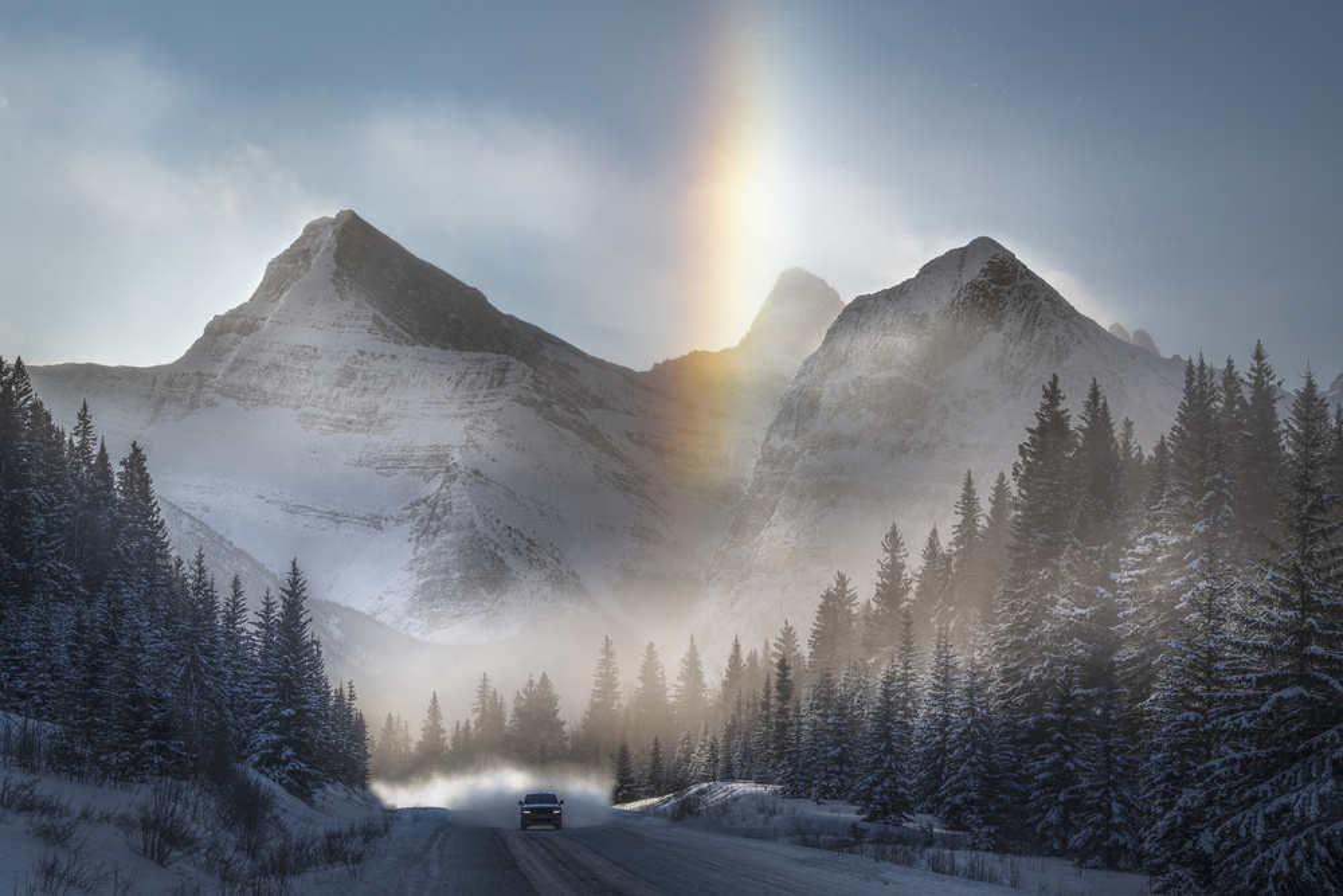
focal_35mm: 135
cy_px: 448
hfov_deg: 15.2
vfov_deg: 10.2
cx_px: 672
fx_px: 5037
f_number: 20
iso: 100
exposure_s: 1/125
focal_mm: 135
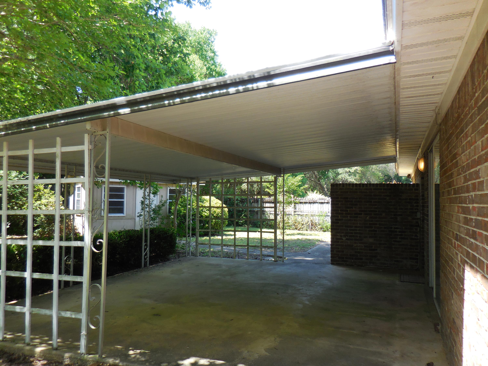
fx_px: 352
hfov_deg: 69.4
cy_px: 183
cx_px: 244
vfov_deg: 54.9
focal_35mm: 25
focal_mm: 4.5
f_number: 3.3
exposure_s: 1/160
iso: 125
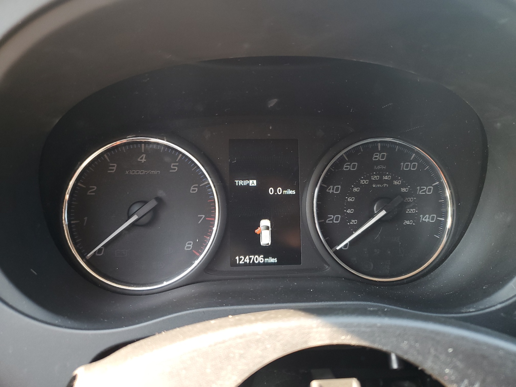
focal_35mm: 26
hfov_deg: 67.3
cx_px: 258
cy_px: 194
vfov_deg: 53.1
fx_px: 388
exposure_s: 1/60.2
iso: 66
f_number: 1.5
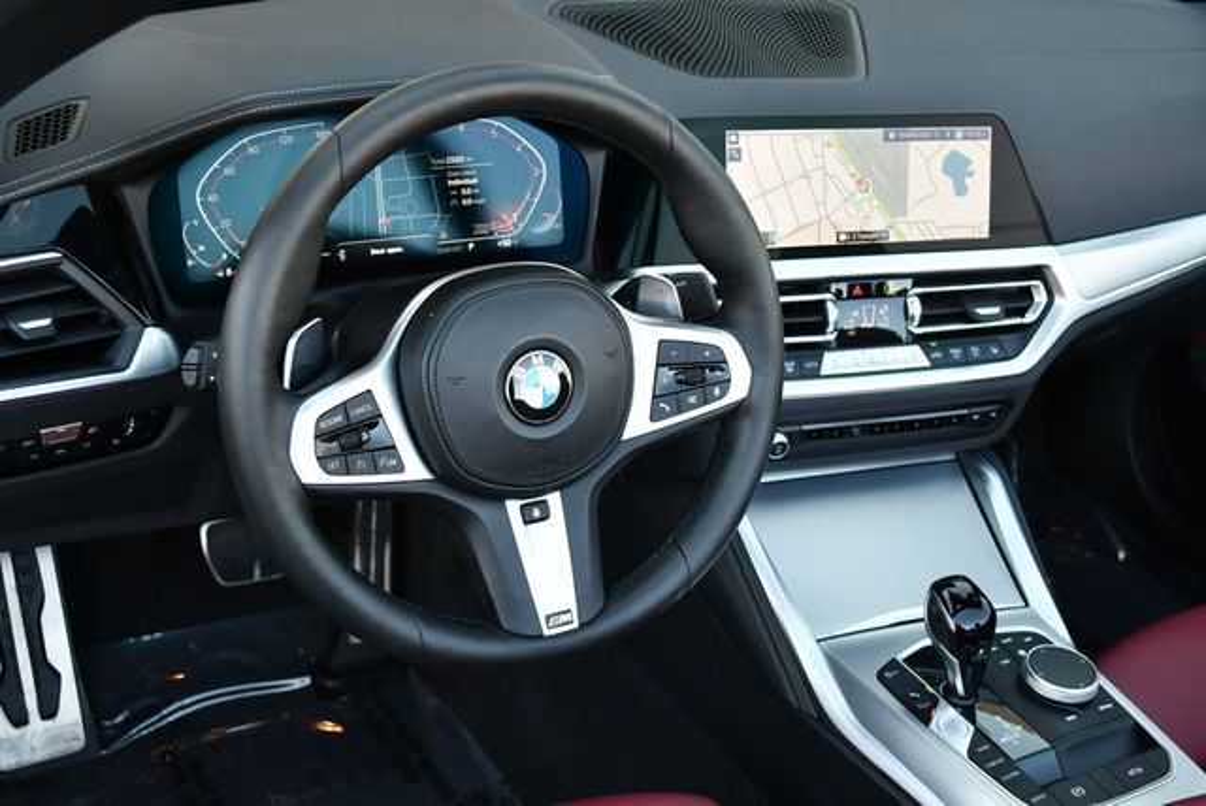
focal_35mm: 44
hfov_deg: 44.5
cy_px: 403
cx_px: 603
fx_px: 1475
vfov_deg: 30.6
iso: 500
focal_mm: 22
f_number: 4
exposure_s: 1/250
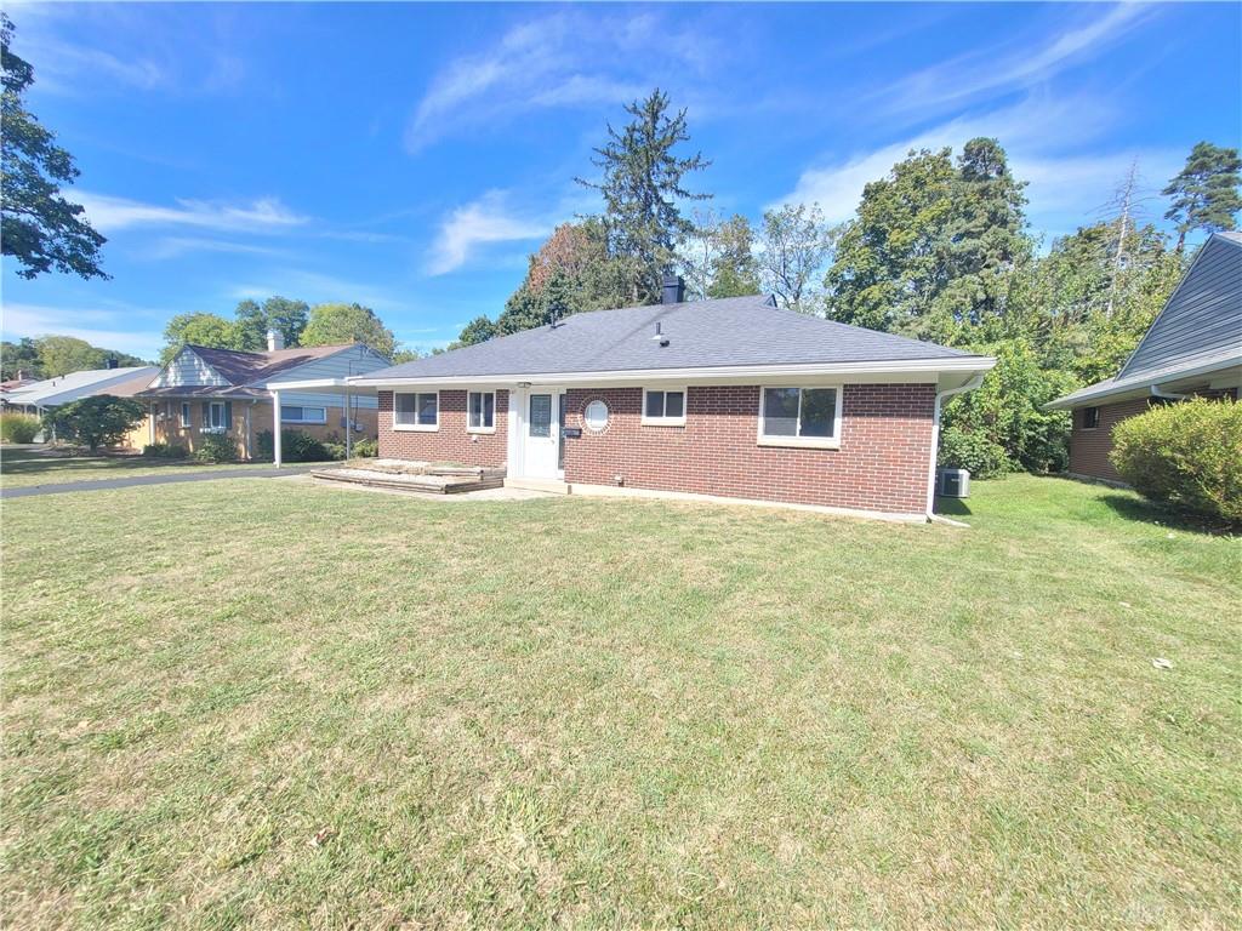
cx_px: 621
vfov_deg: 89.9
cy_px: 466
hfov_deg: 106.2
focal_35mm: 13
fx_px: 466
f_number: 2.2
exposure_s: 1/593
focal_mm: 2.2
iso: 64
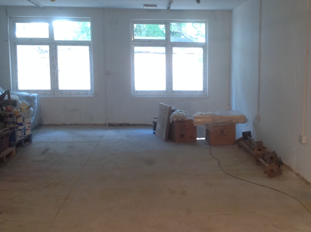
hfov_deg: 29.1
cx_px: 218
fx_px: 592
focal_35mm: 66
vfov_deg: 22.2
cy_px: 138
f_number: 2.4
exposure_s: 1/15
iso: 100
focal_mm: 4.28
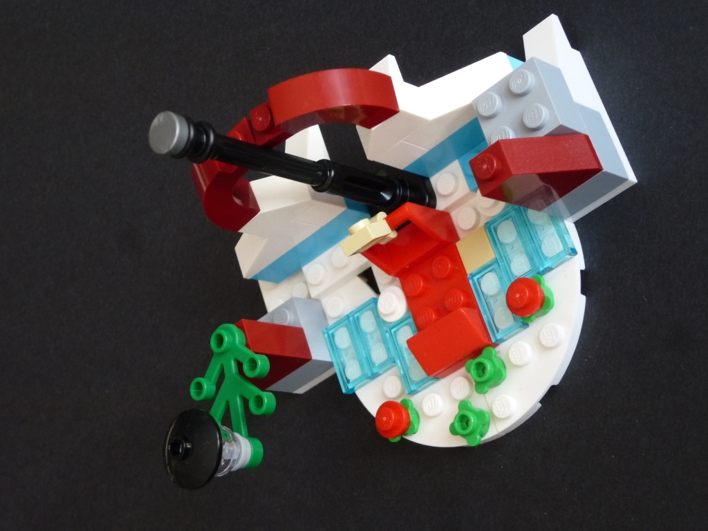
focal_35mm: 65
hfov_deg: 29.8
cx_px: 354
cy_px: 266
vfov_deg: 22.6
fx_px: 1329
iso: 400
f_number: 4.6
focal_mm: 11.7
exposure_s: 1/13
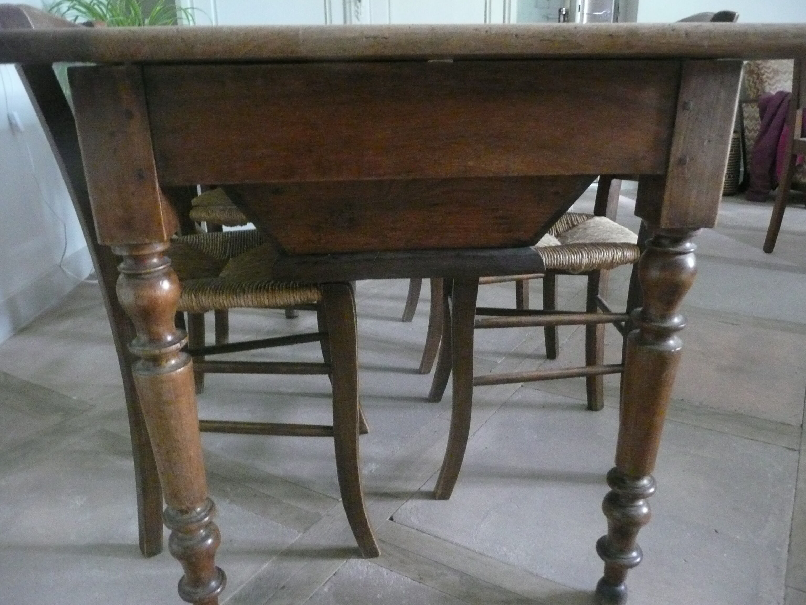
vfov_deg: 49.7
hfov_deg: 63.4
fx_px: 652
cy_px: 302
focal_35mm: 28
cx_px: 403
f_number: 3.3
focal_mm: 4.6
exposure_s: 1/8
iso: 800
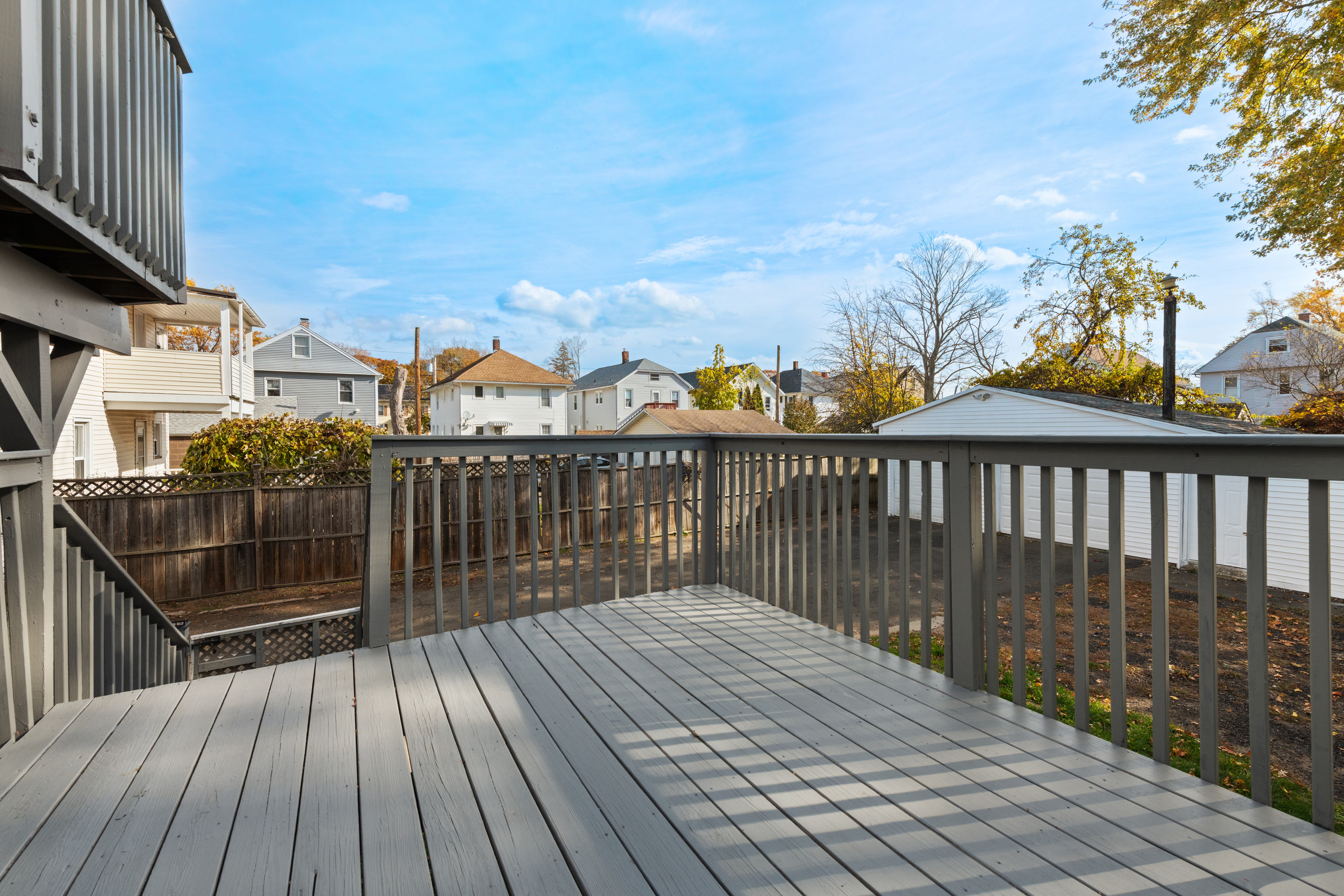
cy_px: 448
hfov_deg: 104.3
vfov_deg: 81.2
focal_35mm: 14
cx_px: 672
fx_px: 523
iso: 250
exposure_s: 1/100
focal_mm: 14
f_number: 11
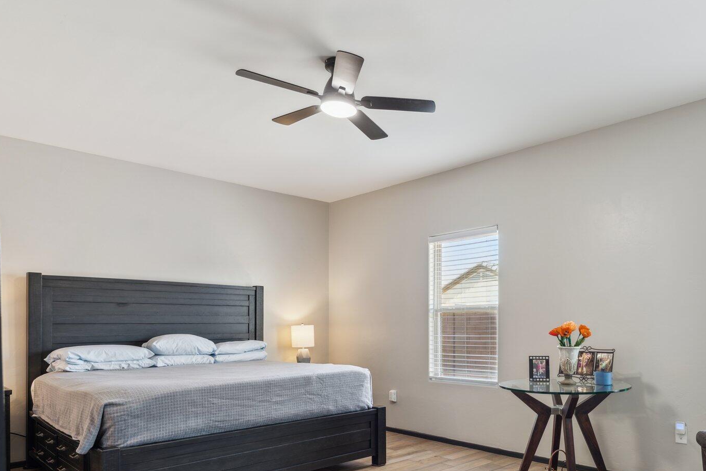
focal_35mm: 25
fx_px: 494
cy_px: 334
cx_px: 465
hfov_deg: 69.2
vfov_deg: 49.5
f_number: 4.5
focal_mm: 16.8
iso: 100
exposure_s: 1/6
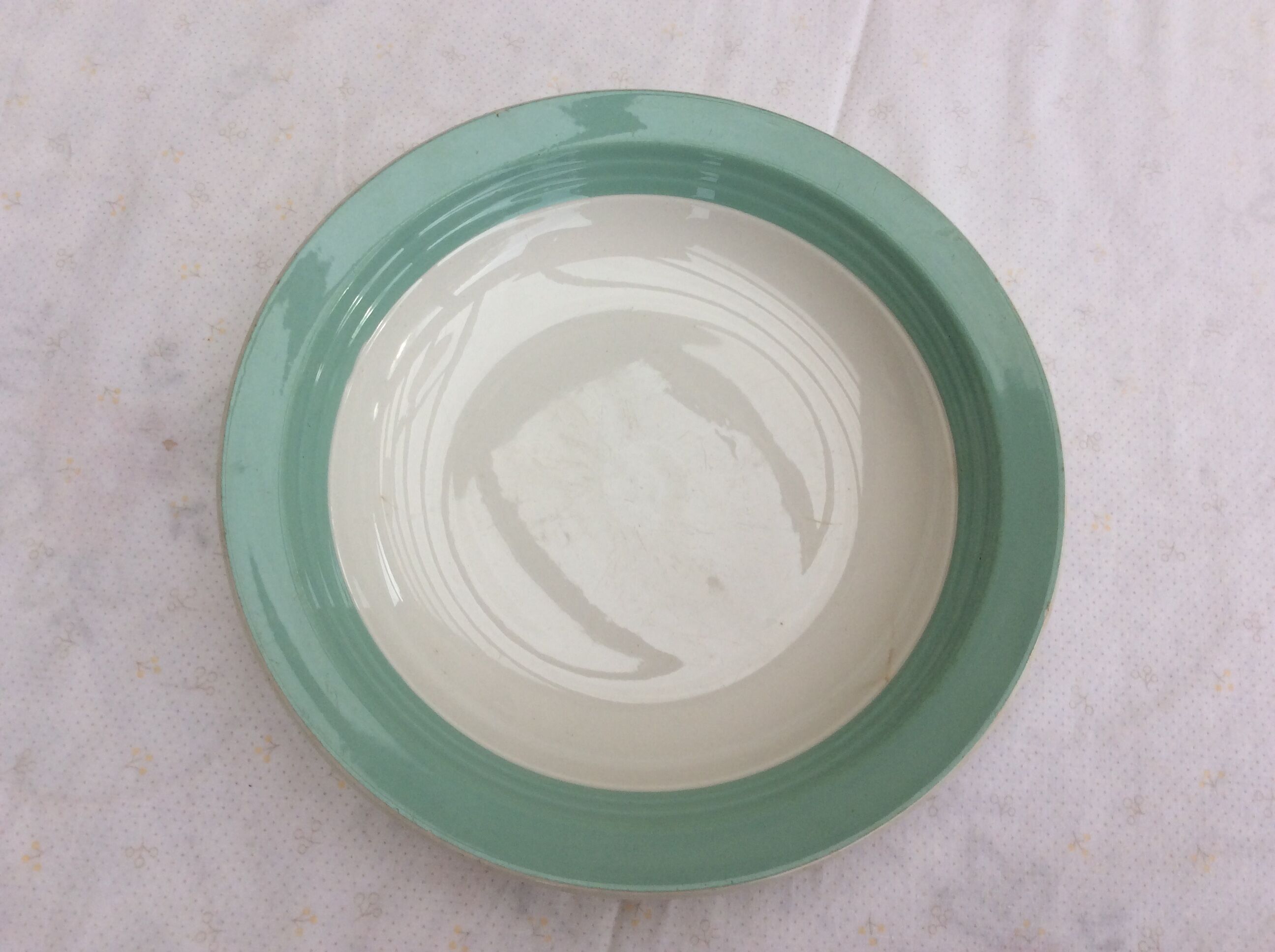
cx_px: 638
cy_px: 476
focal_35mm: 32
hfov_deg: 56.9
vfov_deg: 44.1
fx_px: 1177
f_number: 2.4
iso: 32
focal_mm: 3.3
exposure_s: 1/105
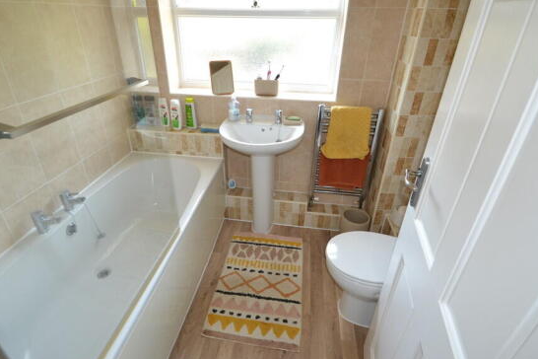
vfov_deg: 67.2
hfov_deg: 90.0
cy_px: 159
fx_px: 269
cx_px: 271
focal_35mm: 18
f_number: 4
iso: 400
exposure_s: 1/100
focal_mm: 10
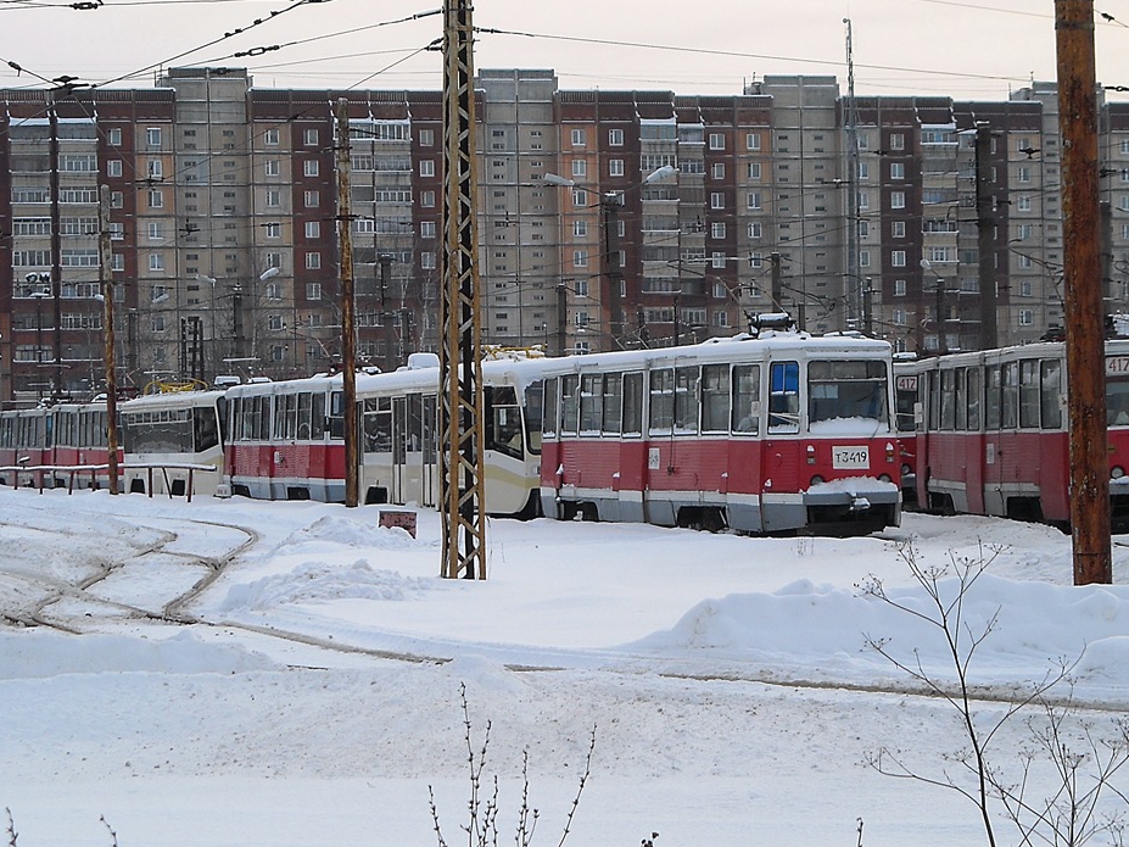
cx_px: 600
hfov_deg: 17.0
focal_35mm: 116
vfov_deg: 12.8
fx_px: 3783
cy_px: 440
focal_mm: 17.1
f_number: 4.7
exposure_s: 1/218
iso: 64
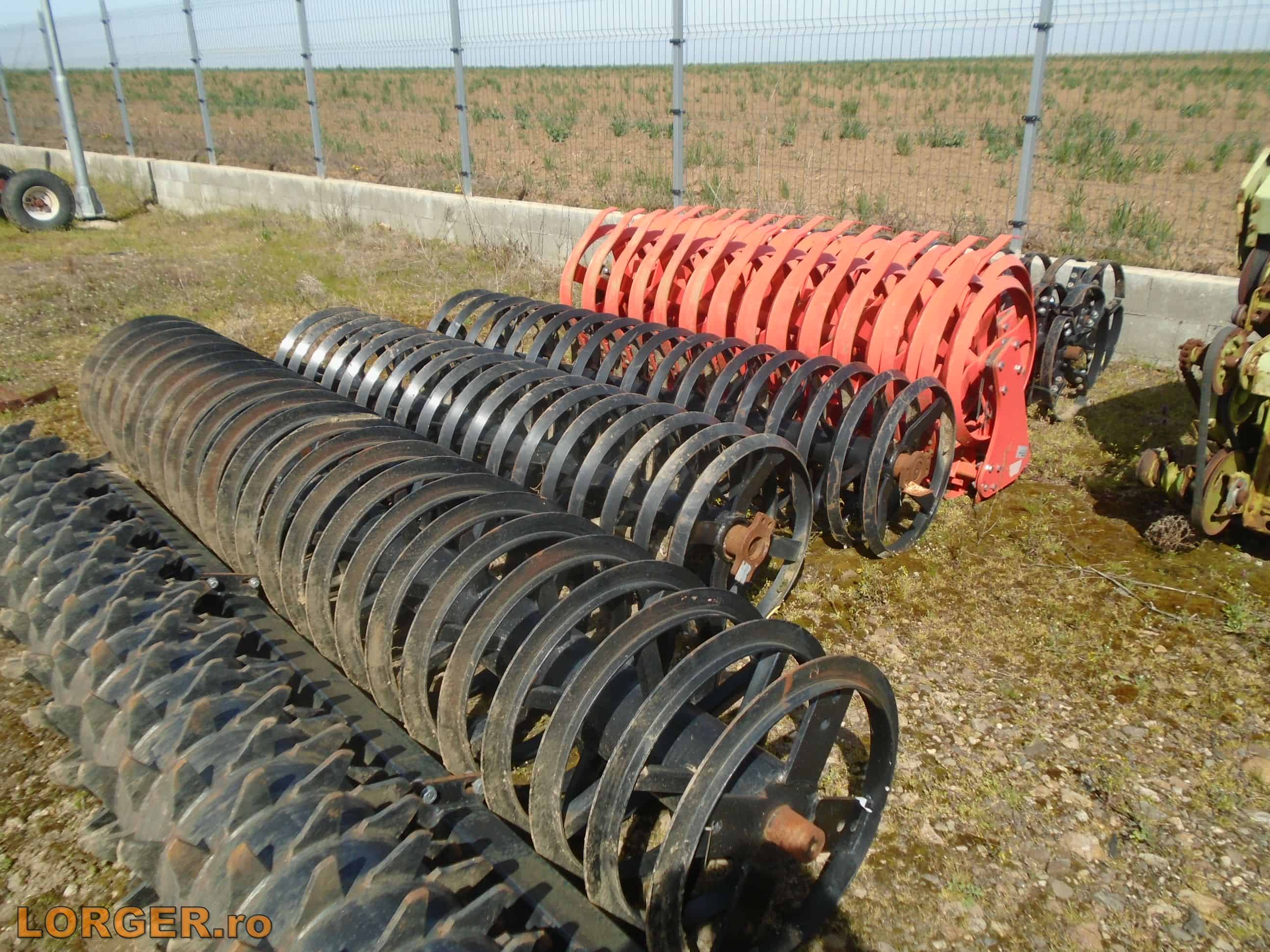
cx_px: 635
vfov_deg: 53.1
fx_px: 954
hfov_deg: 67.3
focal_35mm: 26
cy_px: 476
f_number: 3.2
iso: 100
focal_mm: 4.6
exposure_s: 1/800
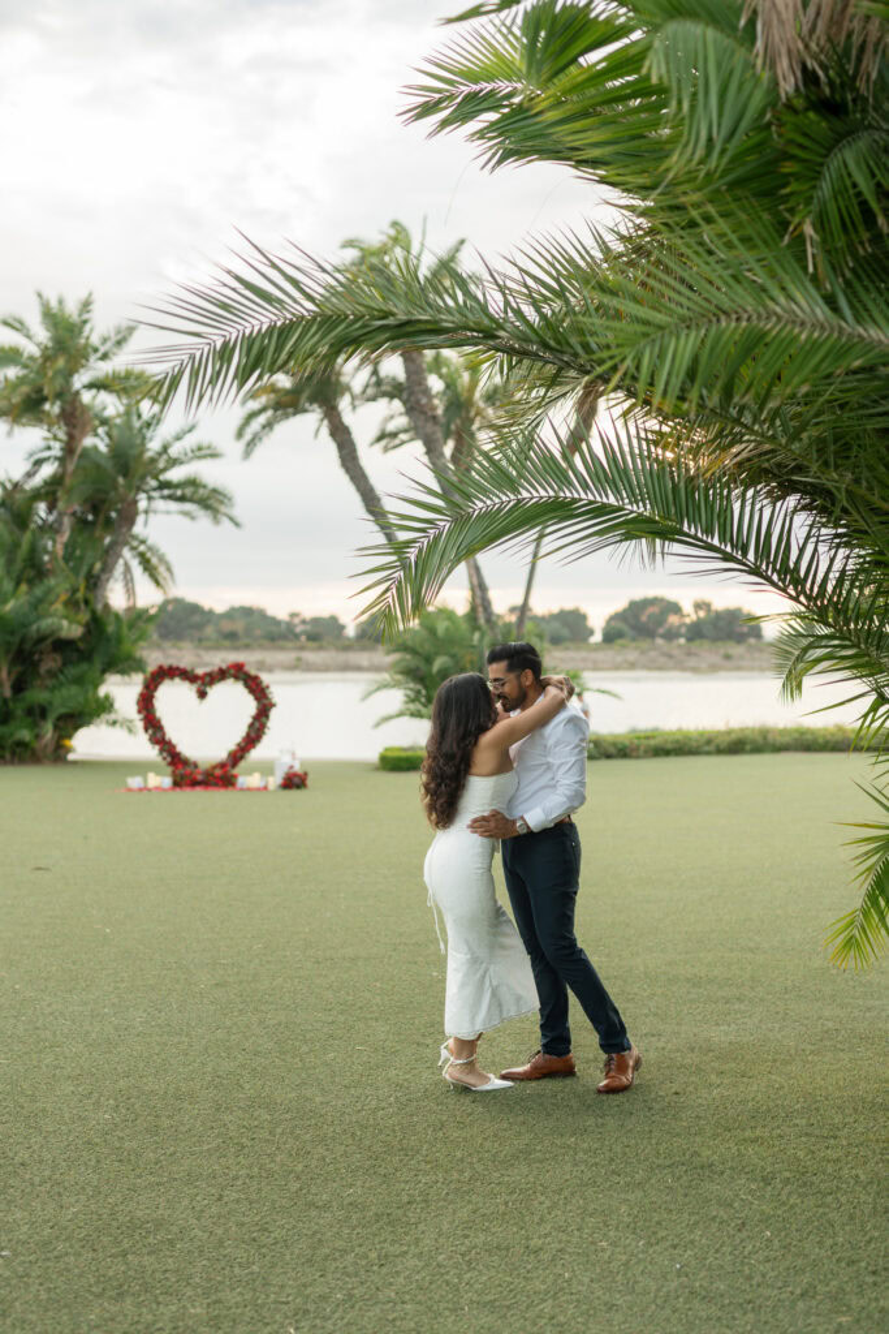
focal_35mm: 50
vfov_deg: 39.6
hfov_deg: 27.0
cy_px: 667
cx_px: 444
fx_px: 1851
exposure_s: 1/125
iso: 100
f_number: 2.2
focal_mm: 50
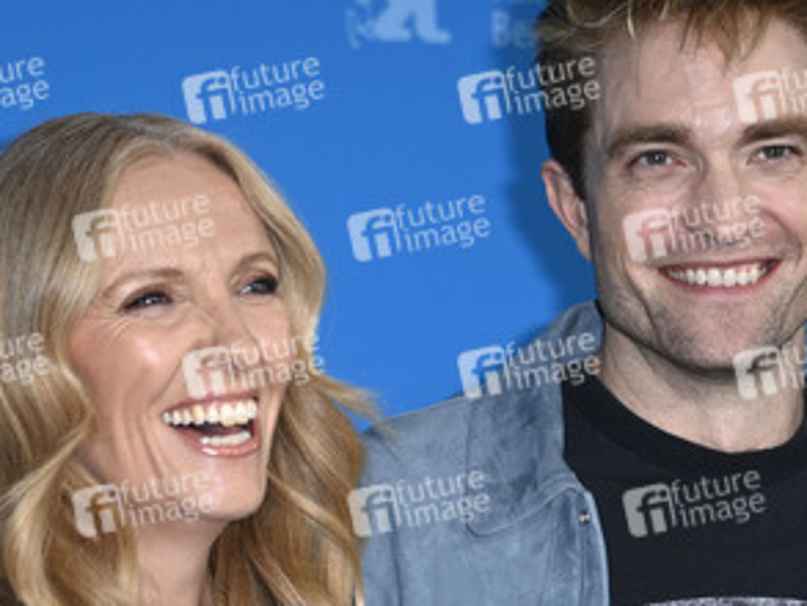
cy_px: 297
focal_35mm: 251
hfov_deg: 7.9
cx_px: 456
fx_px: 5854
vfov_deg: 5.9
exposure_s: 1/250
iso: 1000
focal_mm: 170
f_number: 5.6
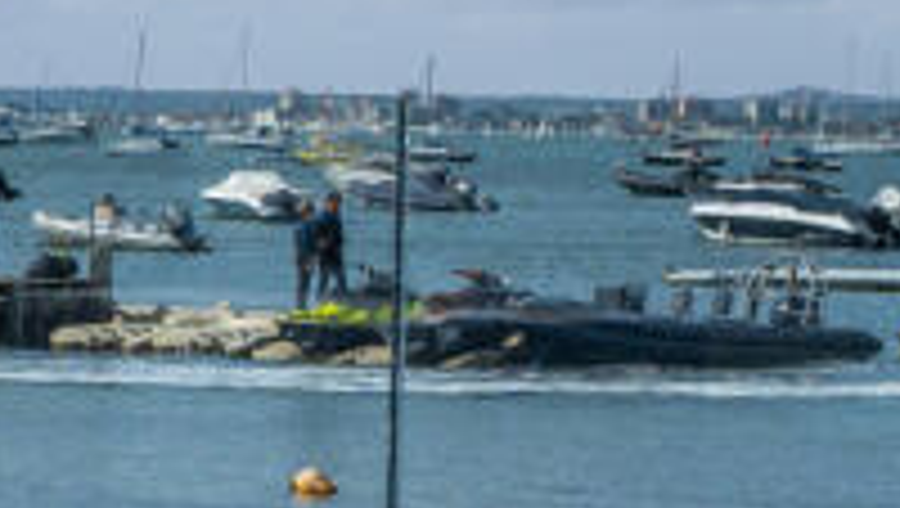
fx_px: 4348
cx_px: 14
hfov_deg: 11.7
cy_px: 254
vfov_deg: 6.7
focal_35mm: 182
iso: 400
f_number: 6.3
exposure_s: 1/3200
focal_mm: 34
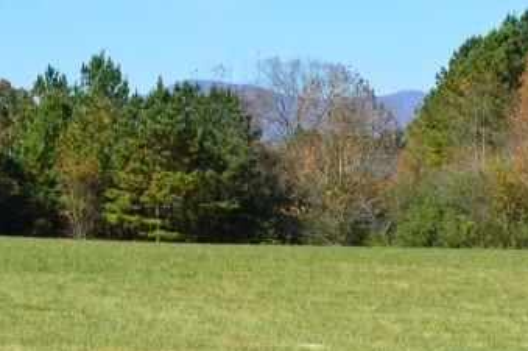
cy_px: 105
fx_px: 2284
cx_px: 273
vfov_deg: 8.8
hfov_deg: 13.2
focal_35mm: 156
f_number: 11
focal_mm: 55
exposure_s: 1/400
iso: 400
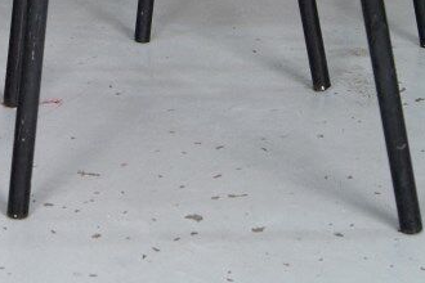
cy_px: -232
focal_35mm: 125
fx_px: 1476
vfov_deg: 10.3
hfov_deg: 15.9
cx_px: -55
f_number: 5.6
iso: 400
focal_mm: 22
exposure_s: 1/30
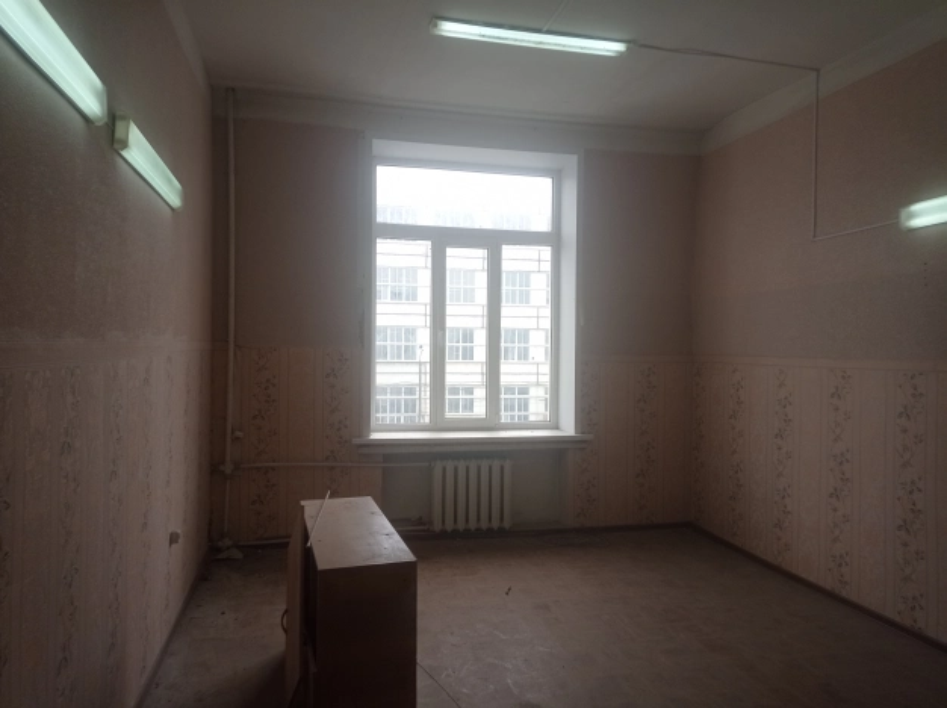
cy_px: 354
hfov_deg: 63.5
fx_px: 765
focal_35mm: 28
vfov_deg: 49.7
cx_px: 474
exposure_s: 1/472
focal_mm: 4.74
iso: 100
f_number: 1.79
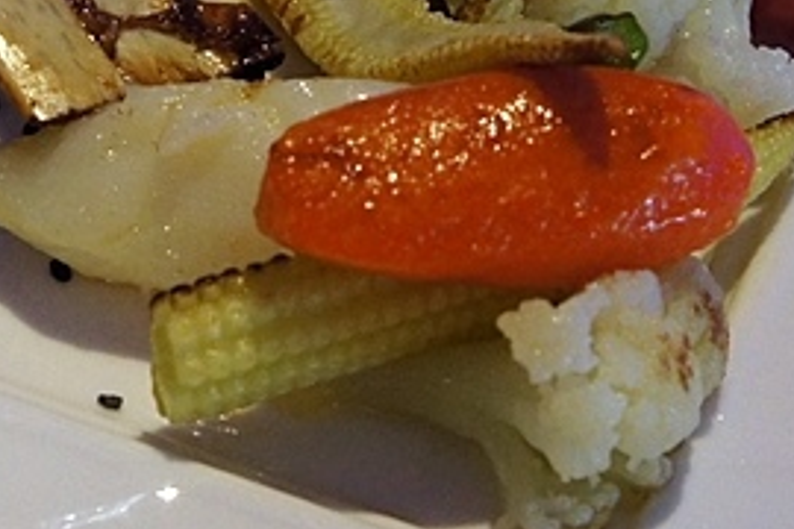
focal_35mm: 160
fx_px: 3529
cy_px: 46
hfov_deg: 12.8
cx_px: 156
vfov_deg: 8.5
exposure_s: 1/13
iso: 1600
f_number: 6.3
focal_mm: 32
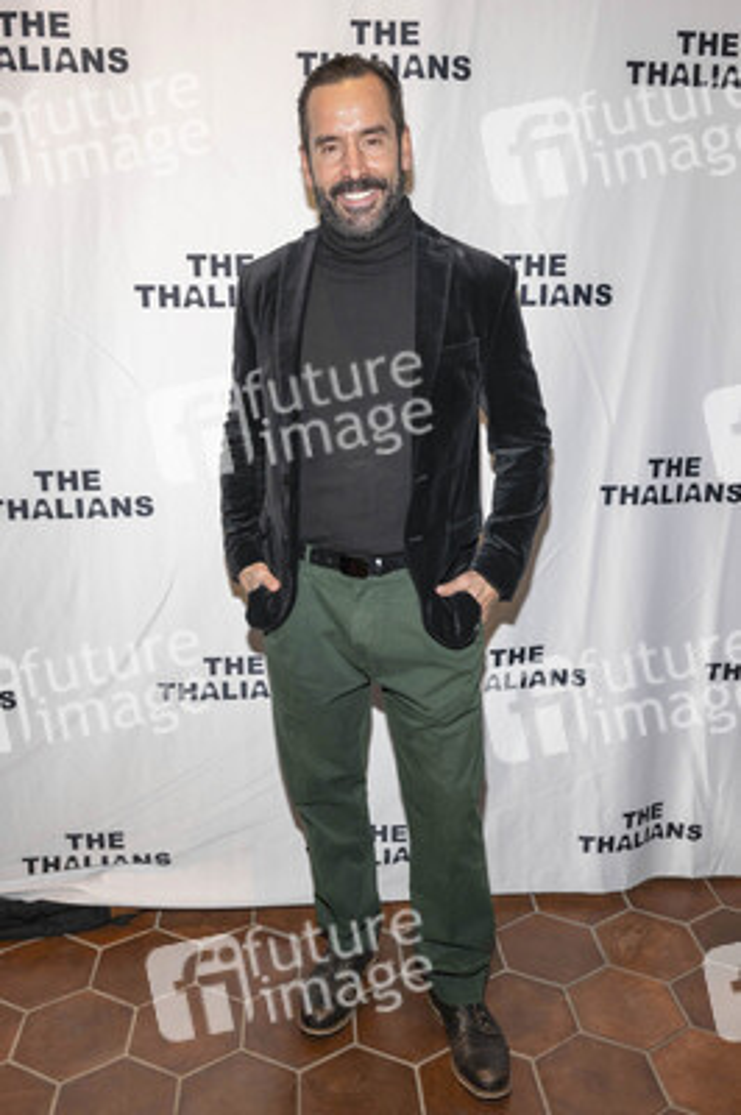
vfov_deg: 62.0
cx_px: 370
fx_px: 928
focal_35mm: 30
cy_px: 558
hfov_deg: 43.5
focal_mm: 30
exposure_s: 1/200
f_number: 5.6
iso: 800
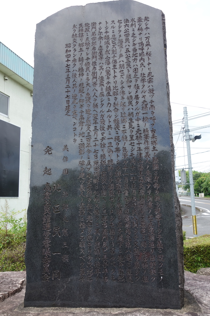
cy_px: 158
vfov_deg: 65.5
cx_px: 105
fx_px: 245
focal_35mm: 28
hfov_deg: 46.4
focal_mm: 10.4
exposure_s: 1/200
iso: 125
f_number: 5.6
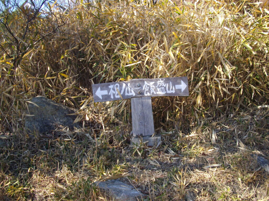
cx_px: 134
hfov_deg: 50.1
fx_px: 288
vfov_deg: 38.7
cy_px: 100
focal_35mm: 37
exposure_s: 1/400
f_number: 2.8
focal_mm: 6.2
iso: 100
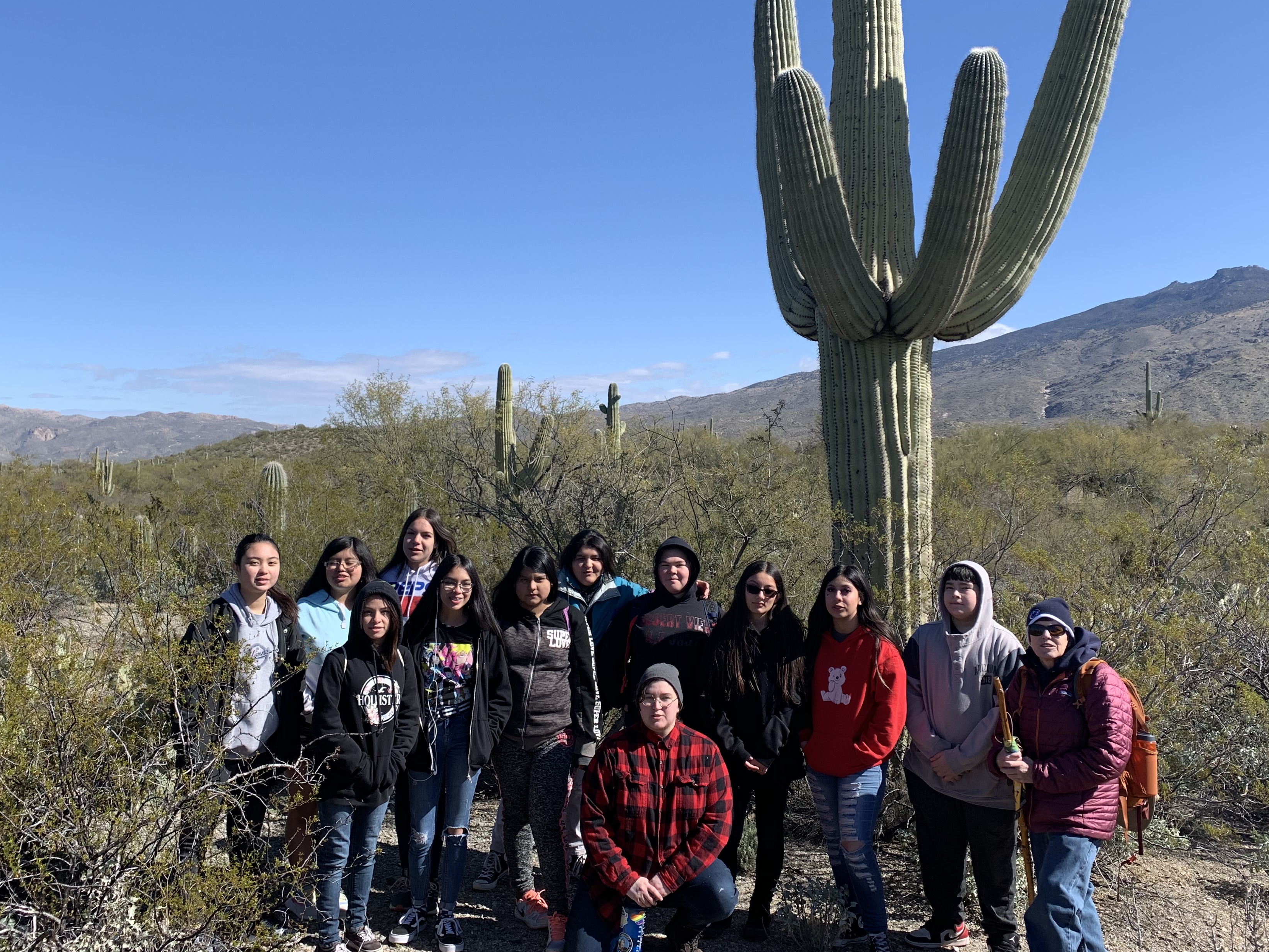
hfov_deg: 56.8
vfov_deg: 43.9
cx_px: 638
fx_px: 1173
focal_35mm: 32
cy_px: 383
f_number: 1.8
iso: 25
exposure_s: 1/1779
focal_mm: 4.25
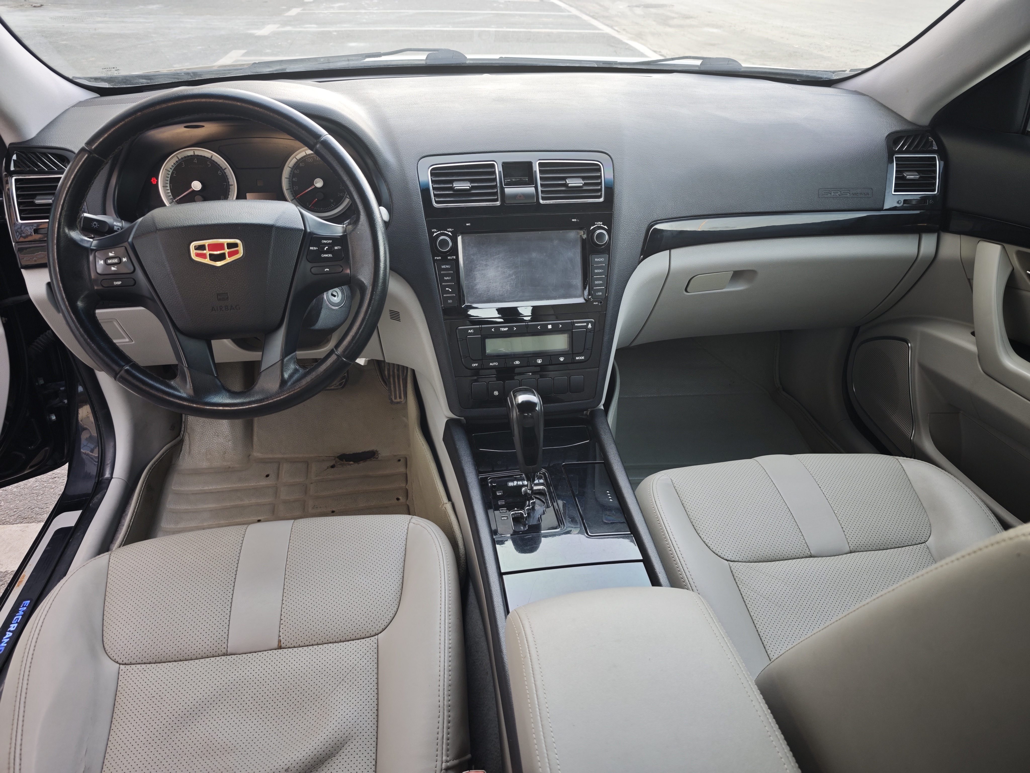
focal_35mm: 23
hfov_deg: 73.9
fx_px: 684
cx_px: 515
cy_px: 386
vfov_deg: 58.9
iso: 100
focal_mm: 6.55
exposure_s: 1/108
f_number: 1.62
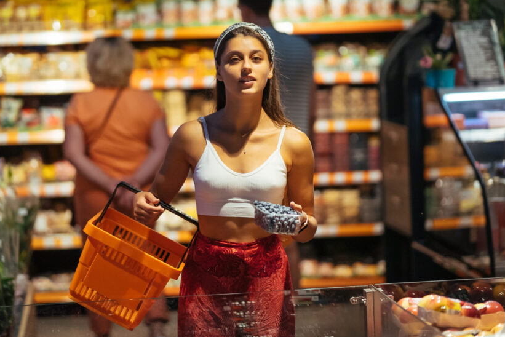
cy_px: 143
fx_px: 1487
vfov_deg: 12.9
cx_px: 237
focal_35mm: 106
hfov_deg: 19.3
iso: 1000
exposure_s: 1/1600
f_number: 1.4
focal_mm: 85
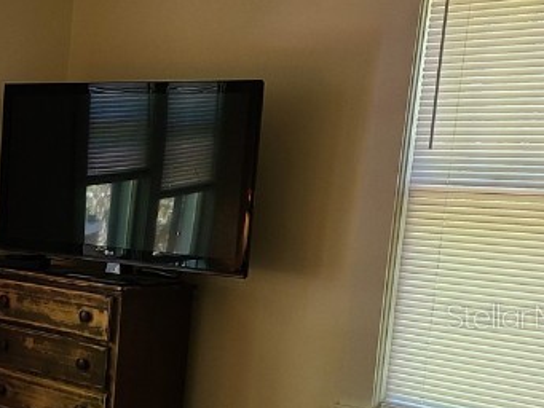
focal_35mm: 78
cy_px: 316
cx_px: -220
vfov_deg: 18.8
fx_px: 1226
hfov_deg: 21.8
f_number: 1.8
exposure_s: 1/59
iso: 125
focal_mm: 5.4
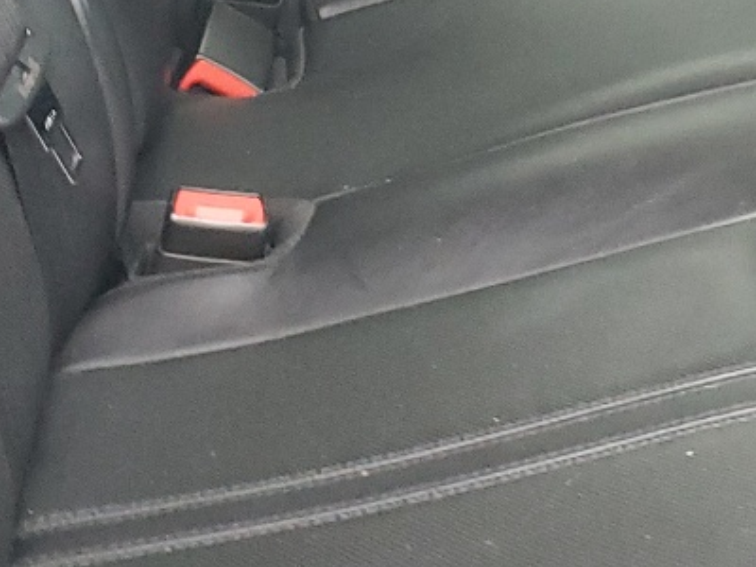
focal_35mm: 104
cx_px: 696
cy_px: -310
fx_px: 2271
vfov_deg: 13.3
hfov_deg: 18.6
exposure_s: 1/60.2
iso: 372
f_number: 1.5
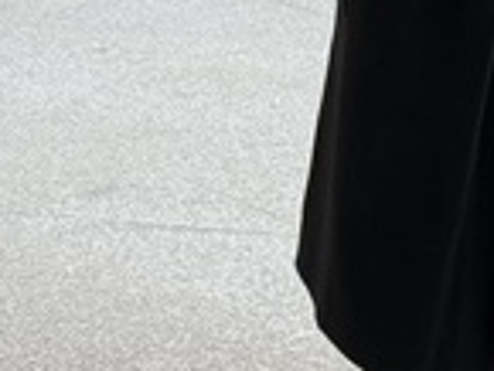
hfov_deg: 10.5
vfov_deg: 7.9
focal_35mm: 185
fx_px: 2642
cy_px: -112
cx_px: 630
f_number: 1.78
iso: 50
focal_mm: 6.76
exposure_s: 1/118
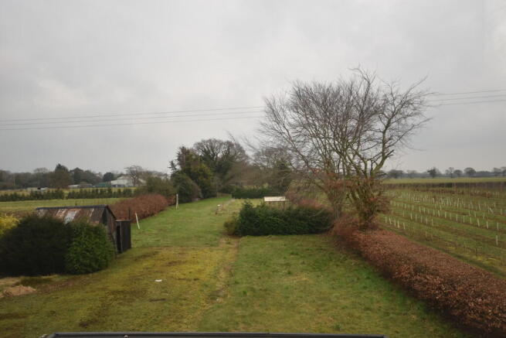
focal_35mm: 30
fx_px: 422
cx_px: 253
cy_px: 169
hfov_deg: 61.9
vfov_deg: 43.6
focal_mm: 20
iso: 160
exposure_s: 1/200
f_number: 5.6
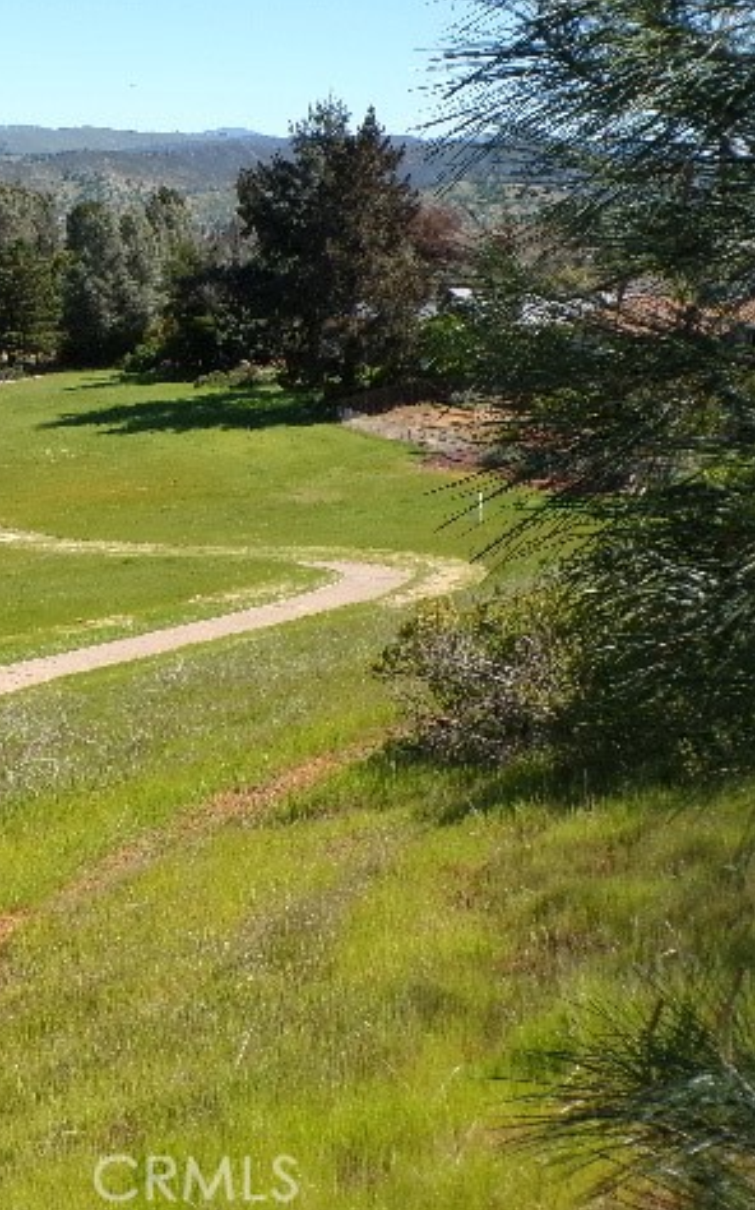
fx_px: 1746
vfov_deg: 38.2
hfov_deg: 23.6
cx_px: 41
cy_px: 602
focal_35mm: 53
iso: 100
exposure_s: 1/320
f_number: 4.9
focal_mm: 6.6
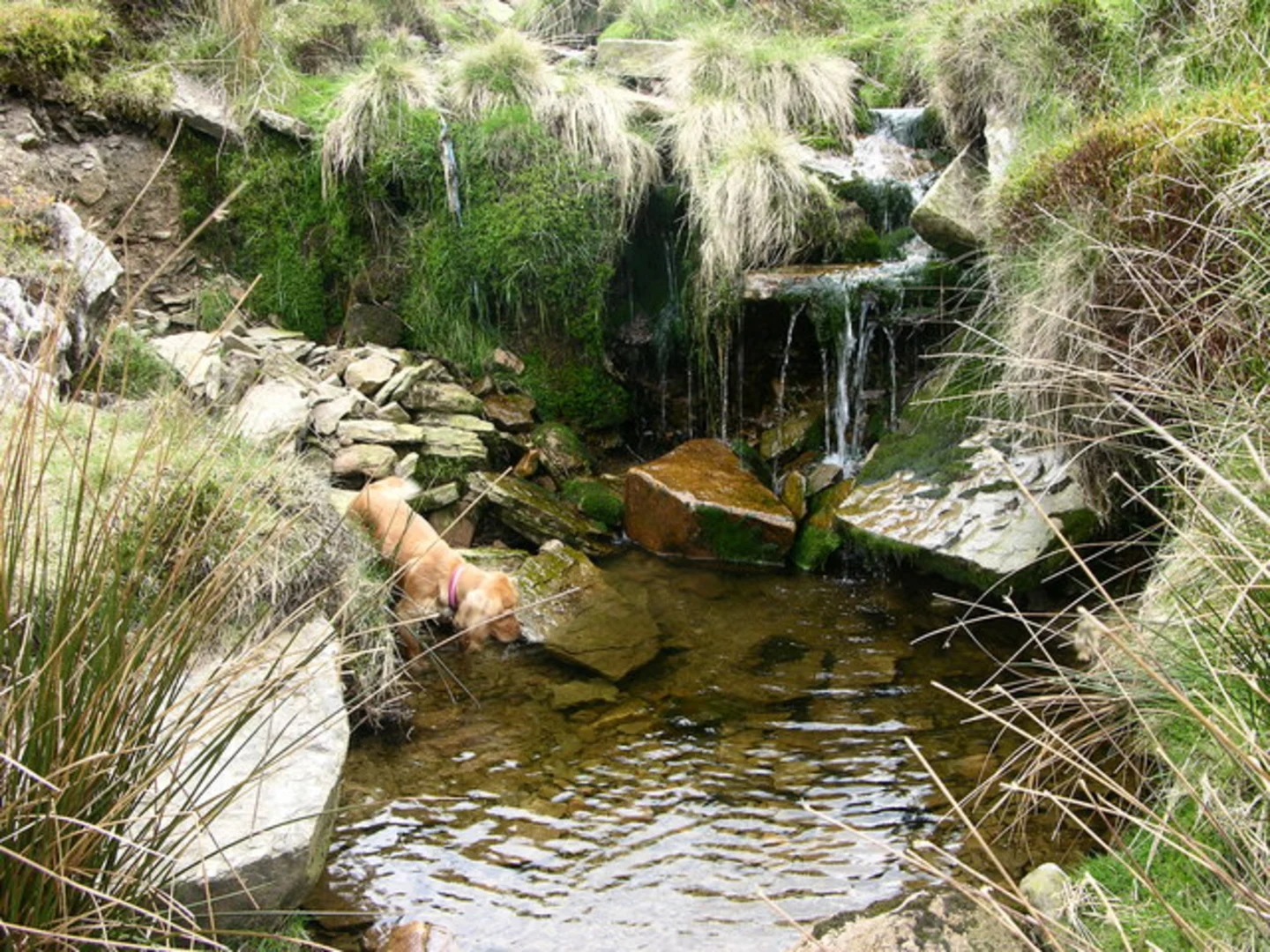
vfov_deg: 40.7
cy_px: 476
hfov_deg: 52.6
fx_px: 1284
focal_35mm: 35
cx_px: 635
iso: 50
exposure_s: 1/45.7
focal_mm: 8.9
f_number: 4
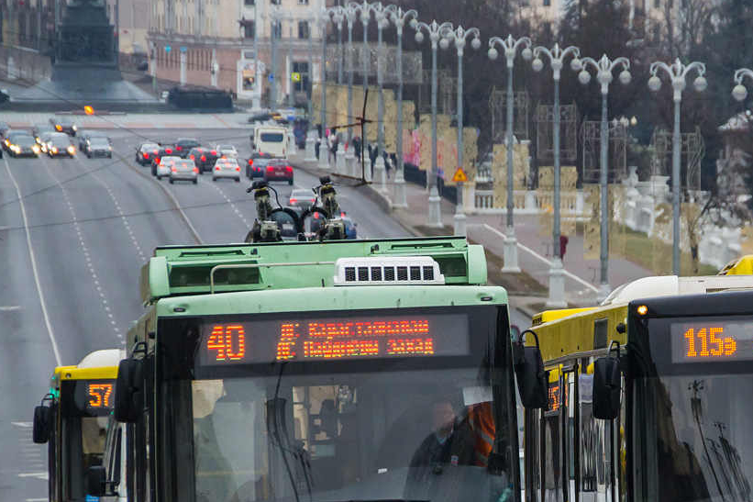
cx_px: 543
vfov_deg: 3.1
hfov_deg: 4.6
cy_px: 345
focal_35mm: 448
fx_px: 9365
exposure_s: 1/500
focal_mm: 175
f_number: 6.3
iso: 1000
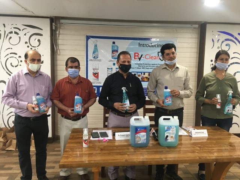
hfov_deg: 61.7
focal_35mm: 29
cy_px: 90
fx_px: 201
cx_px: 120
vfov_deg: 48.2
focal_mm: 4.15
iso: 160
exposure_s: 1/33
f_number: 2.2
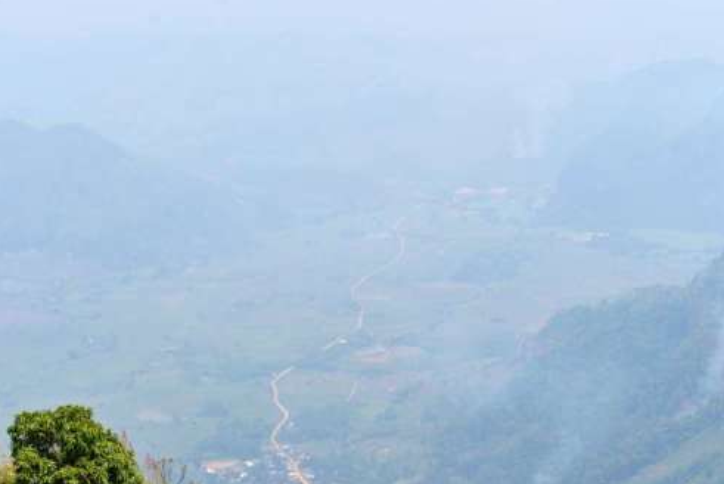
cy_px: 292
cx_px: 373
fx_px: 2032
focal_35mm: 101
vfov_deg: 13.6
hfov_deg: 20.2
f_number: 6.3
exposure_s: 1/250
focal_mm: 62
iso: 100
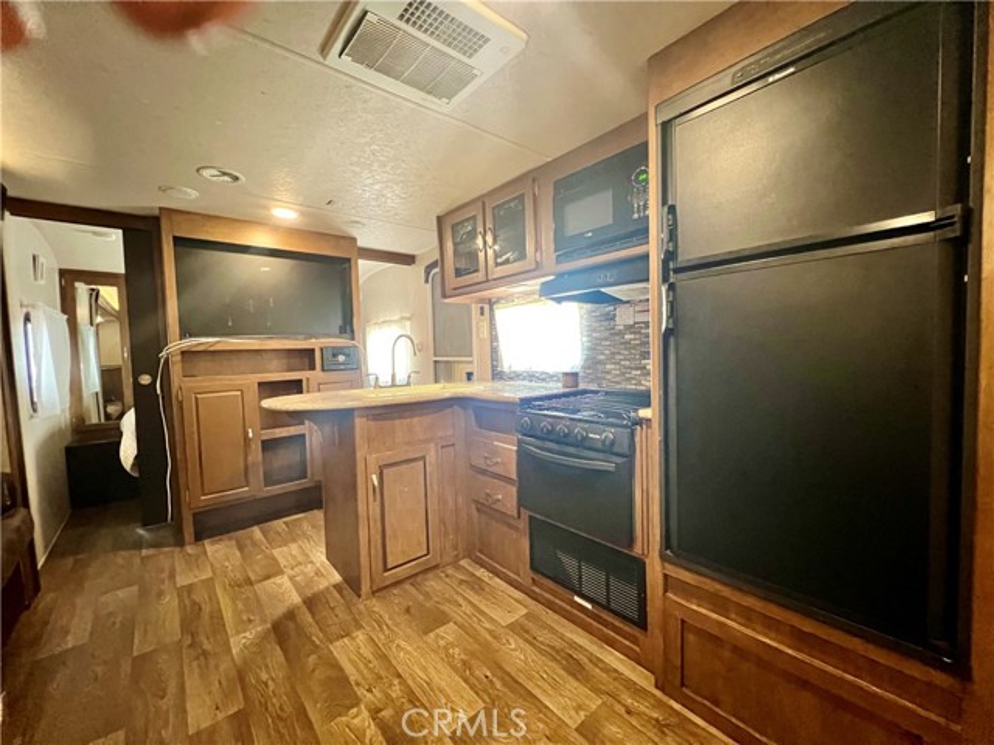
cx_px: 497
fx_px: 373
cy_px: 372
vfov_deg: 89.9
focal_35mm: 13
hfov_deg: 106.2
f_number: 1.8
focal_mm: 1.57
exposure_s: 1/30
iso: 1600
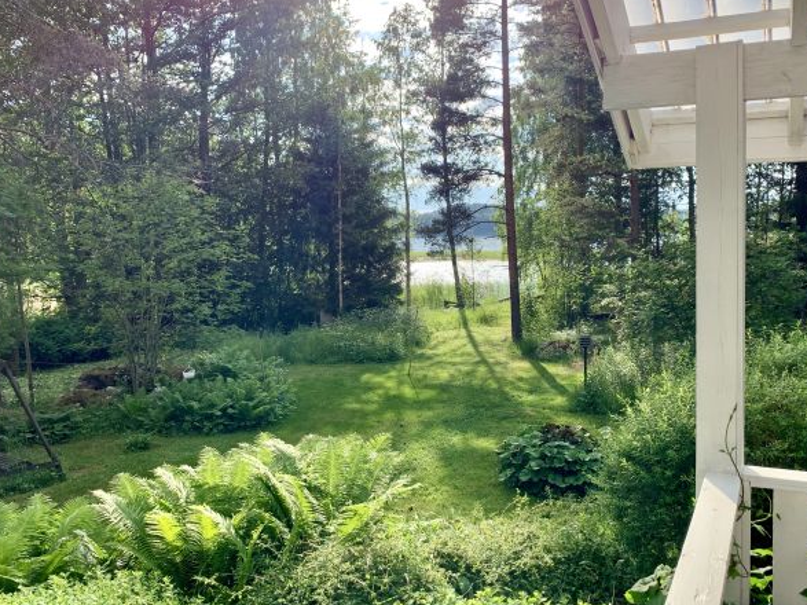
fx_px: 723
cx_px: 429
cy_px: 285
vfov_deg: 45.4
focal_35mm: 31
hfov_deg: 58.3
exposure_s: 1/903
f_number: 1.8
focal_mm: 4.25
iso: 25
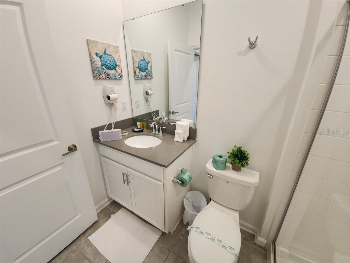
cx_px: 175
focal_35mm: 13
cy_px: 132
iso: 160
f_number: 2.2
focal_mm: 2.2
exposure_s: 1/60
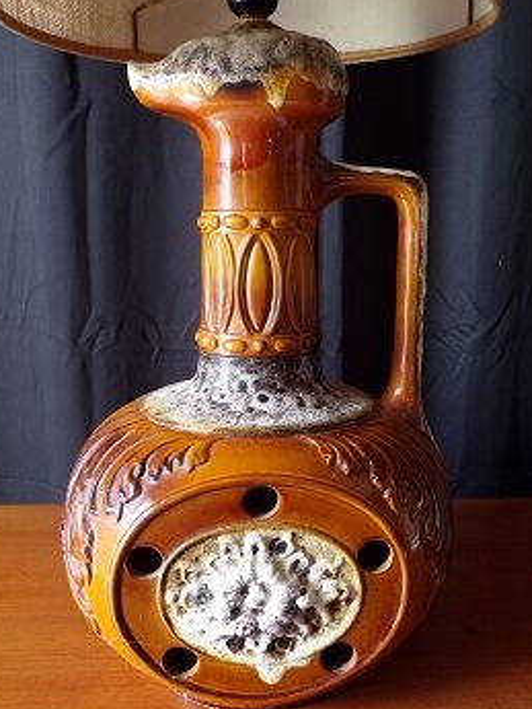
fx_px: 655
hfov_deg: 44.1
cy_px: 364
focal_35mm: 32
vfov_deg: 56.8
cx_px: 291
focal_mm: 4.3
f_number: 3
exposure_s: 1/28
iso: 200
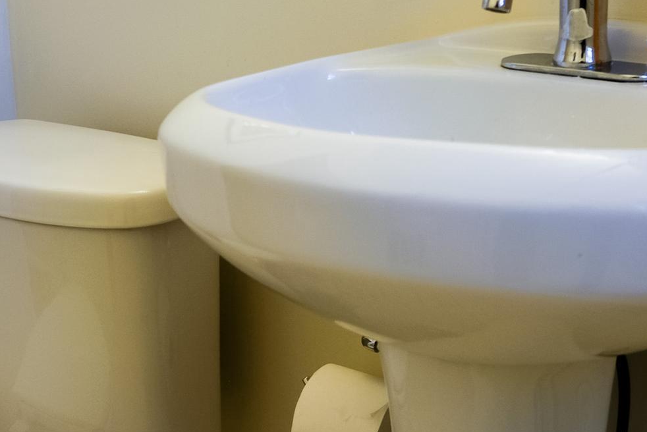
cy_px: 238
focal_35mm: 73
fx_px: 1313
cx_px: 189
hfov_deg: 27.4
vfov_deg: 18.7
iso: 400
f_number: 4
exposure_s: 1/100
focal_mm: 23
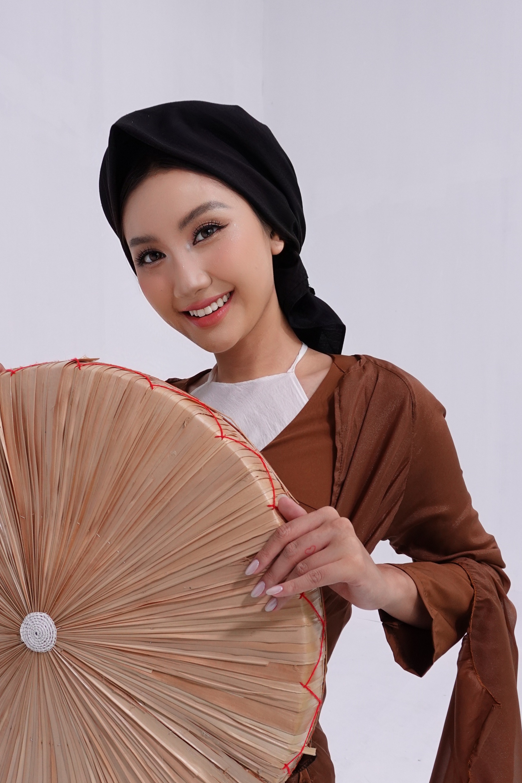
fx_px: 631
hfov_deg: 44.6
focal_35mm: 29
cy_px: 483
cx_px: 200
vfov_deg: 62.9
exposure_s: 1/160
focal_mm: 7.88
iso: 400
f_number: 4
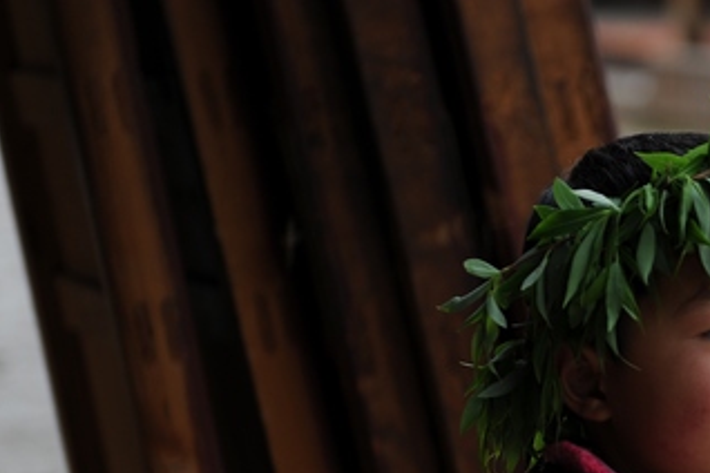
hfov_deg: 10.3
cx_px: 768
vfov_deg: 6.9
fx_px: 3905
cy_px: 384
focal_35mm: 198
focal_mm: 70
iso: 100
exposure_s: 1/200
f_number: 2.8
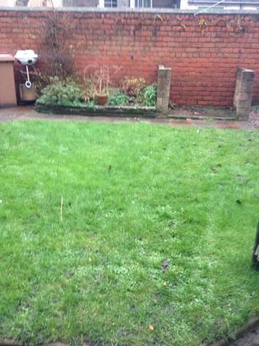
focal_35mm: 35
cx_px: 130
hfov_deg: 40.7
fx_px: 349
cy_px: 173
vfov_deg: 52.6
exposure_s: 1/20
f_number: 2.4
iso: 100
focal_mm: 4.28
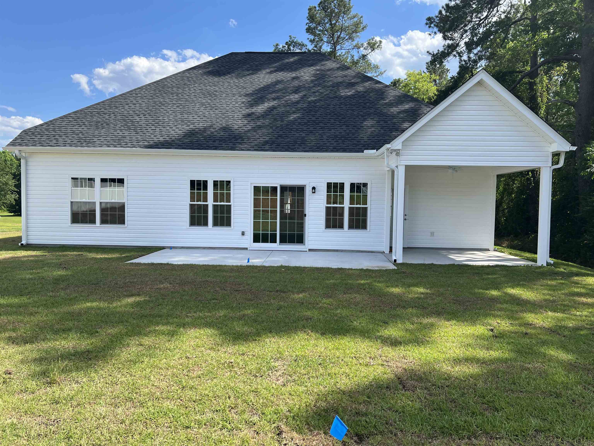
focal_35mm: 26
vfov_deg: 53.1
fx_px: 446
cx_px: 297
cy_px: 223
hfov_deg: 67.3
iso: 50
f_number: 1.5
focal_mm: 5.7
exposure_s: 1/2571
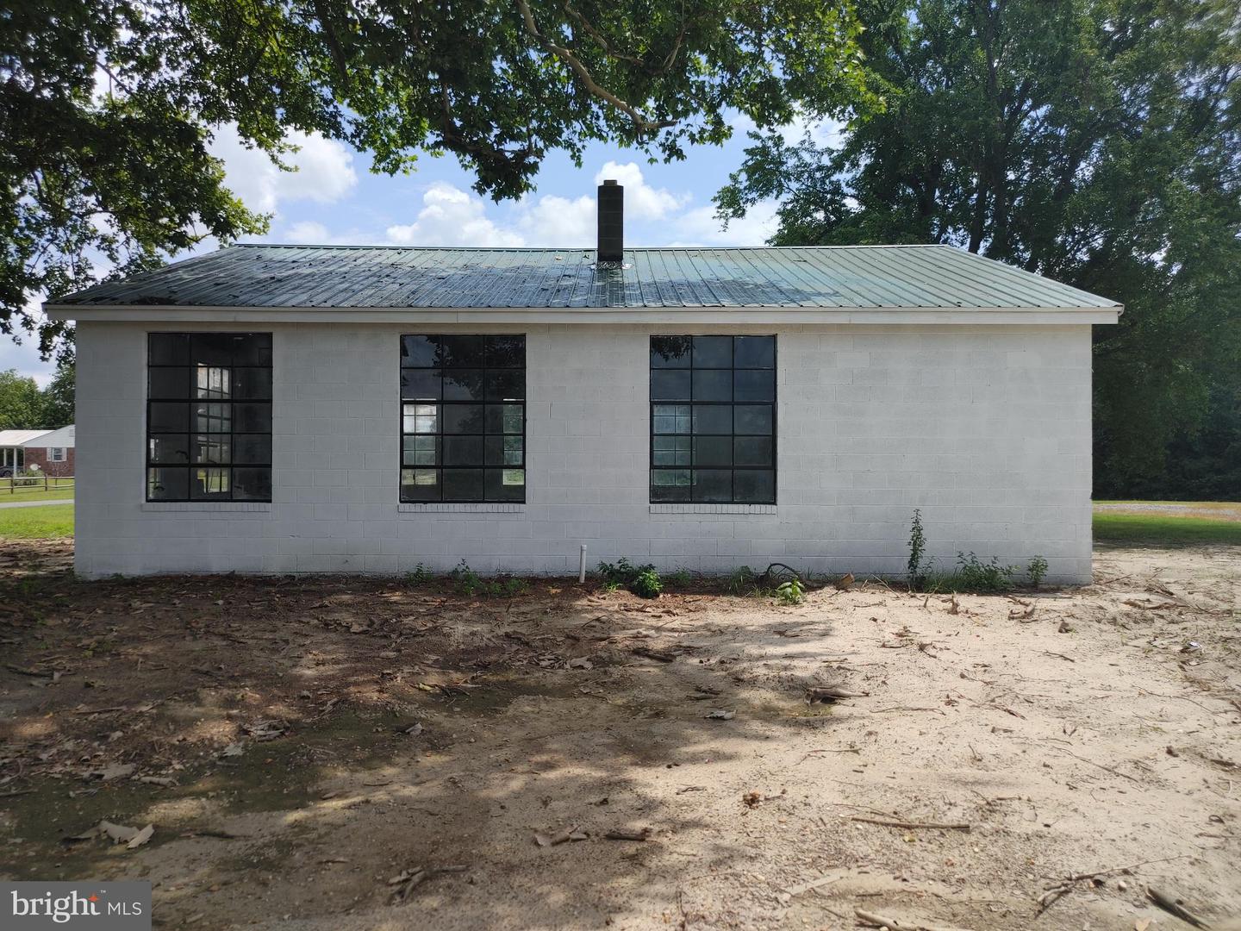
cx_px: 620
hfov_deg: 67.3
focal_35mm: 26
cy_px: 466
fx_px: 932
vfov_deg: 53.1
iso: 50
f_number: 1.8
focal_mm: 5.58
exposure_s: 1/2500
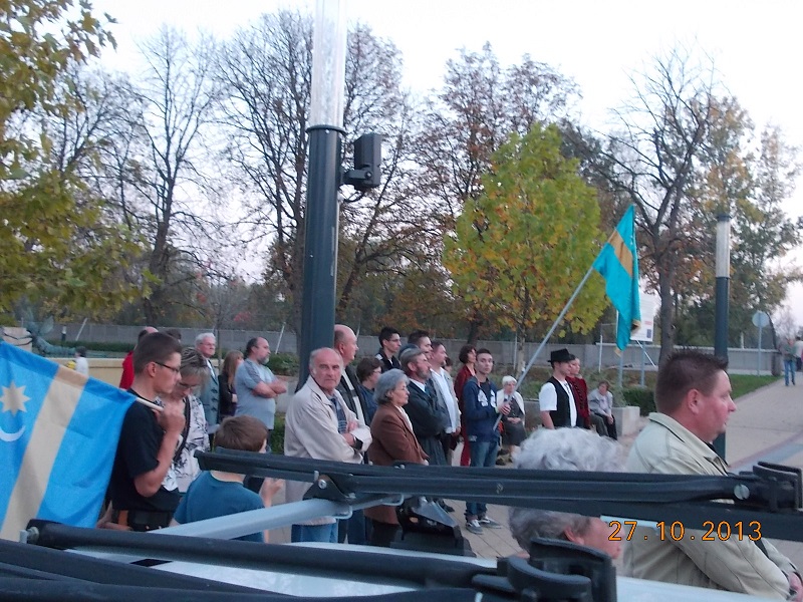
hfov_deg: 49.0
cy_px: 301
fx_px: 881
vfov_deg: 37.7
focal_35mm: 38
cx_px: 402
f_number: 3.1
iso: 200
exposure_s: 1/13
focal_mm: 5.3
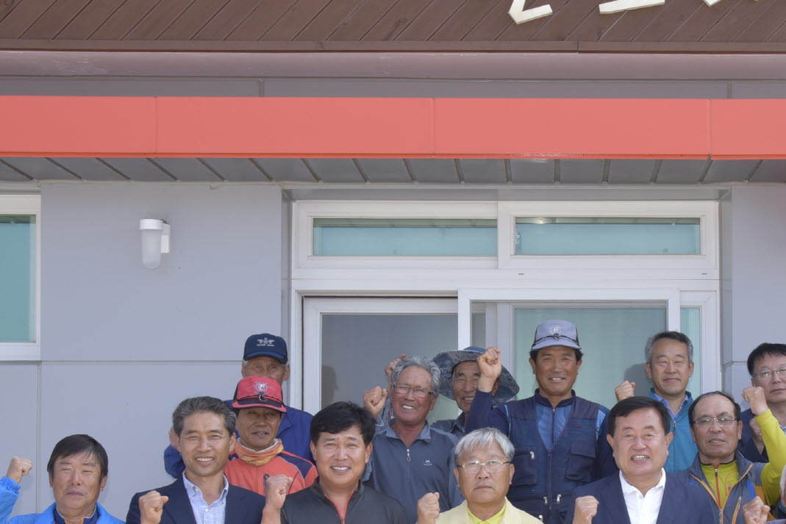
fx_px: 1528
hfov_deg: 28.5
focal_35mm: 70
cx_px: 562
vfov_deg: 19.2
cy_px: 428
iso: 640
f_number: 16
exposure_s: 1/125
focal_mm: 34
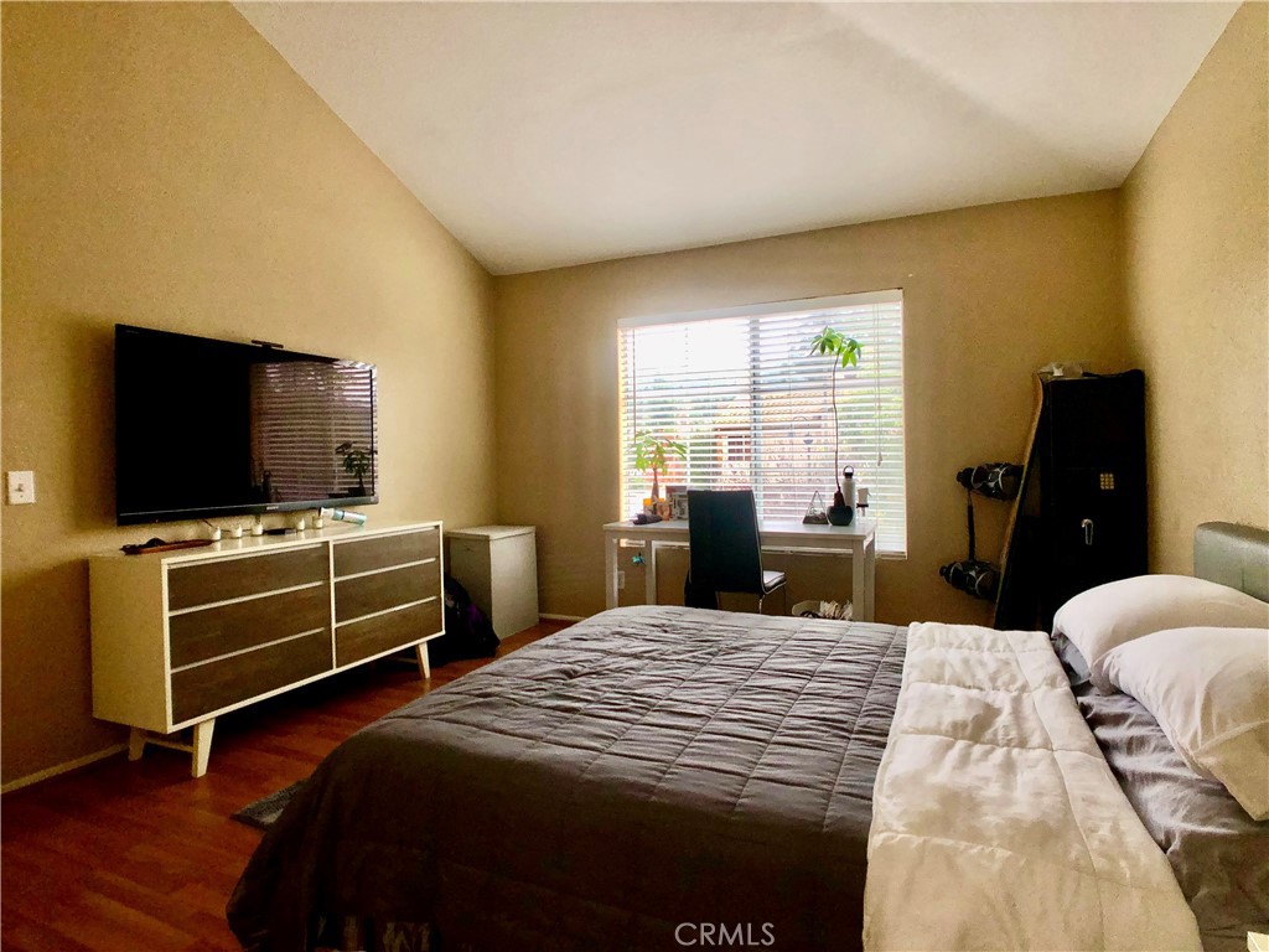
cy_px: 476
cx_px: 634
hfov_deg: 63.4
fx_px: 1026
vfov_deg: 49.7
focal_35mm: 28
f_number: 1.8
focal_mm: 4
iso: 50
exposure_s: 1/120
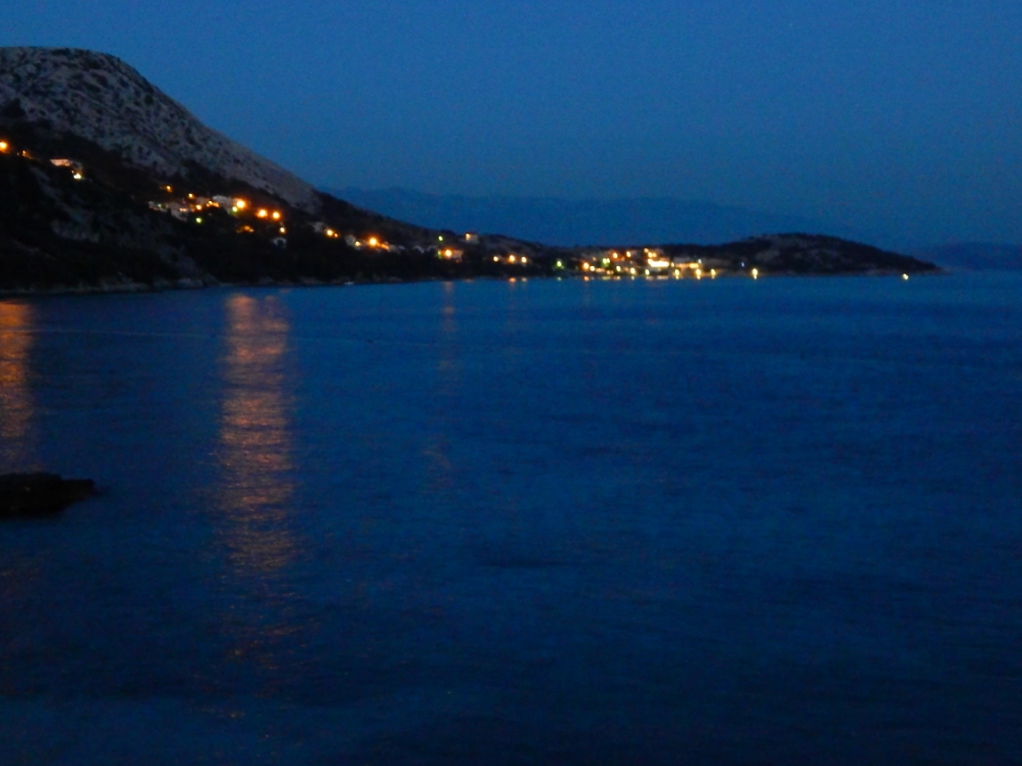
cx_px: 503
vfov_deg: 26.6
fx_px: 1624
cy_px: 380
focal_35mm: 55
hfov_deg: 34.9
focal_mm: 9.7
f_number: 3.8
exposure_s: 1
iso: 1600
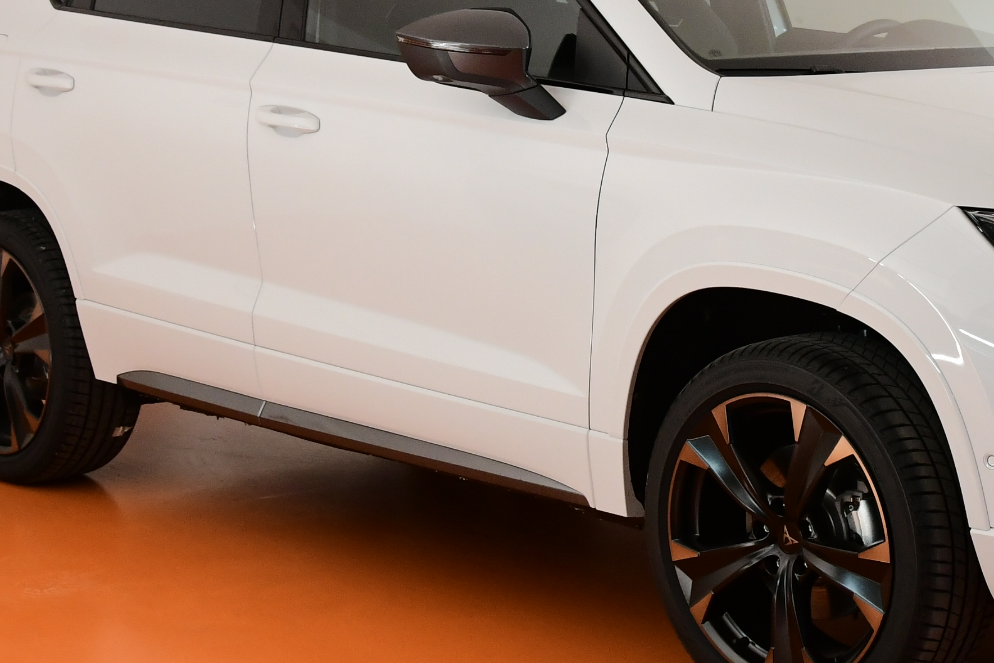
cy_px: 214
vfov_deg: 16.0
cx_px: 798
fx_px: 2347
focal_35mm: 85
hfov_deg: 23.6
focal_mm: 24
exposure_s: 1/40
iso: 1600
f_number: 5
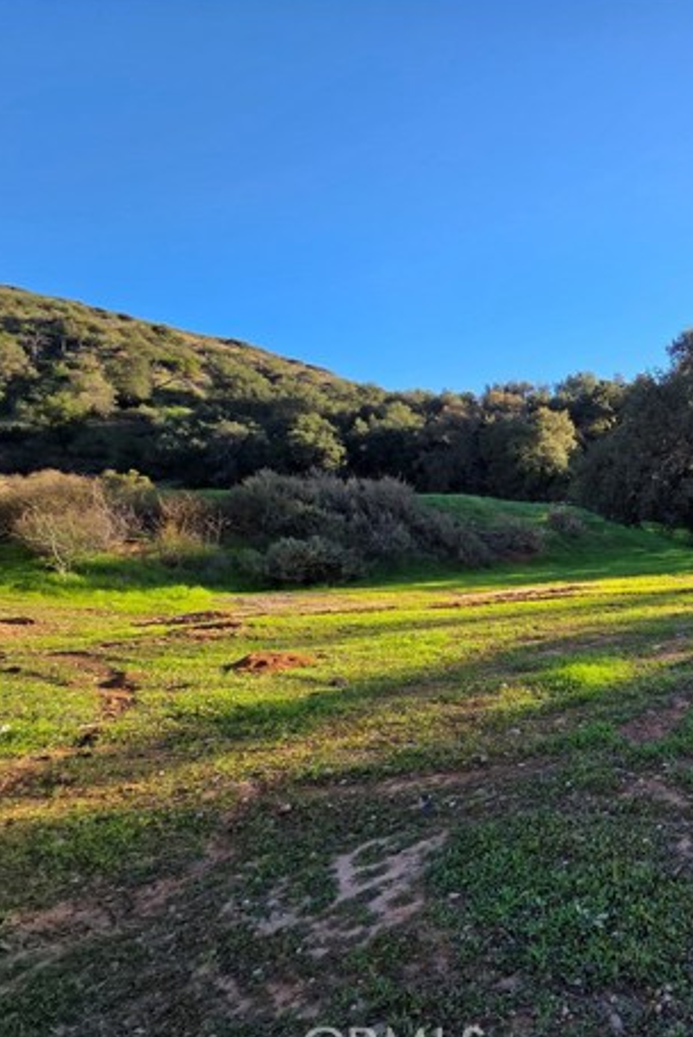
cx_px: 677
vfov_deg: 86.8
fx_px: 548
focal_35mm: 19
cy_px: 533
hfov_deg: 52.7
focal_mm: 2.2
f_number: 2.2
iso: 50
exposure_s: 1/927
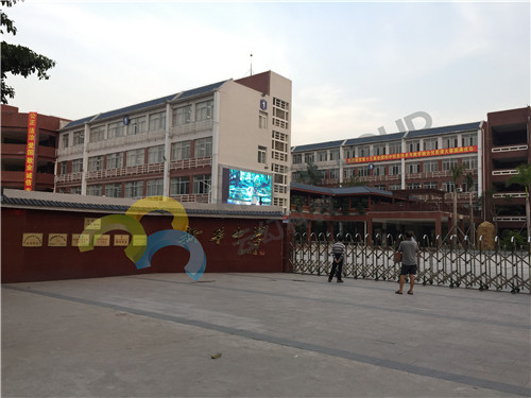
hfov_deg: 61.7
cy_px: 199
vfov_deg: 48.2
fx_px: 445
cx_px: 266
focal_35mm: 29
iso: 50
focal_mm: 4.15
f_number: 2.2
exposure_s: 1/100
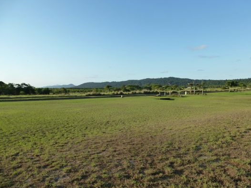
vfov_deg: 54.9
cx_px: 127
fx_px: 181
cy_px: 93
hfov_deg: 69.4
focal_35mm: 25
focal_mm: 4.3
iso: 160
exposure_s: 1/400
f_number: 4
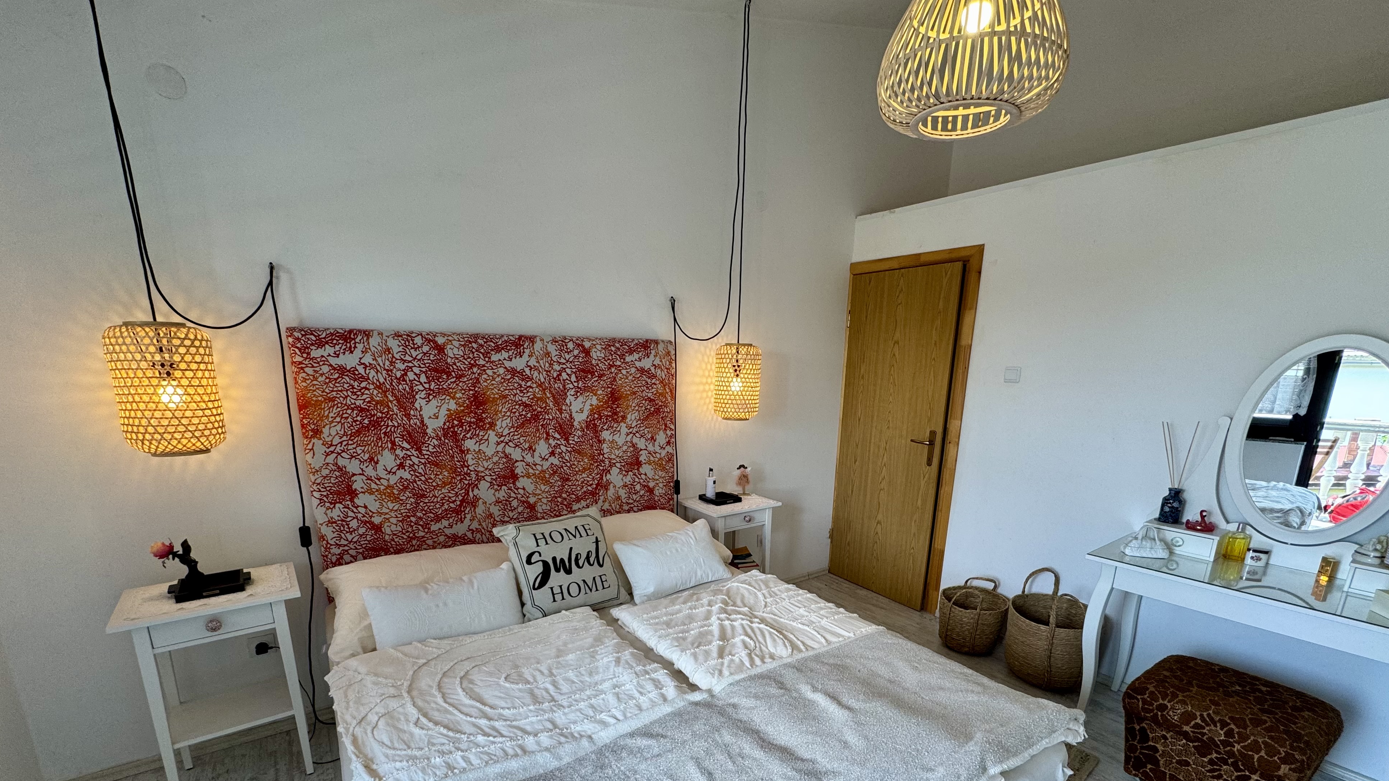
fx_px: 589
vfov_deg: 65.7
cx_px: 704
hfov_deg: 99.4
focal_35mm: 16
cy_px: 505
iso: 100
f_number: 2.2
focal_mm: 2.22
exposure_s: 1/100
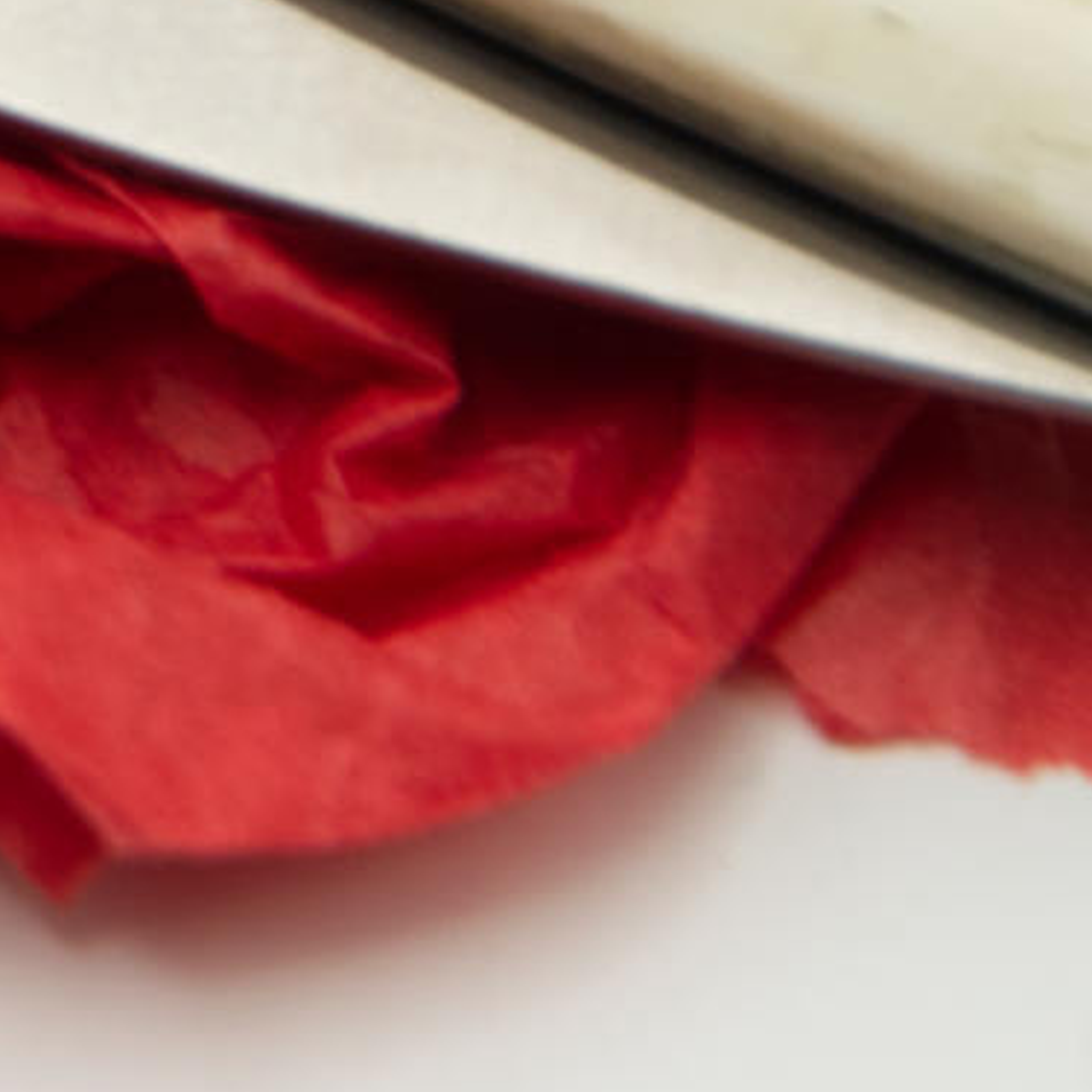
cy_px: -613
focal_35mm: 716
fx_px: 25564
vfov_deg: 2.4
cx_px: -473
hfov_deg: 2.4
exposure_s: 1/10
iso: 100
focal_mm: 105
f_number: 10
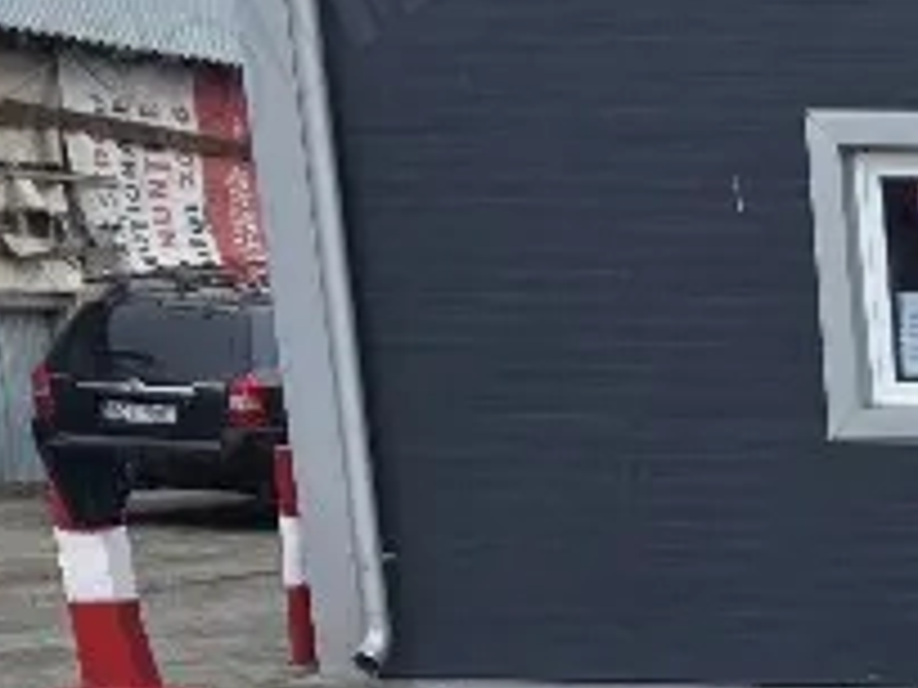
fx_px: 2997
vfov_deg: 12.2
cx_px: 1822
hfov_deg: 14.5
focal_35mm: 113
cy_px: 1178
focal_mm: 6.3
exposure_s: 1/370
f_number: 1.7
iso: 40
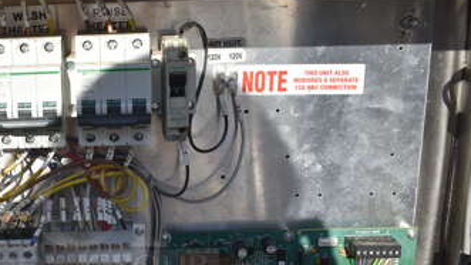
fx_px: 724
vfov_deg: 20.5
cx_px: 61
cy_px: 205
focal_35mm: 58
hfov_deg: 34.3
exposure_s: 1/250
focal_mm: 20
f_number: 8
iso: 100
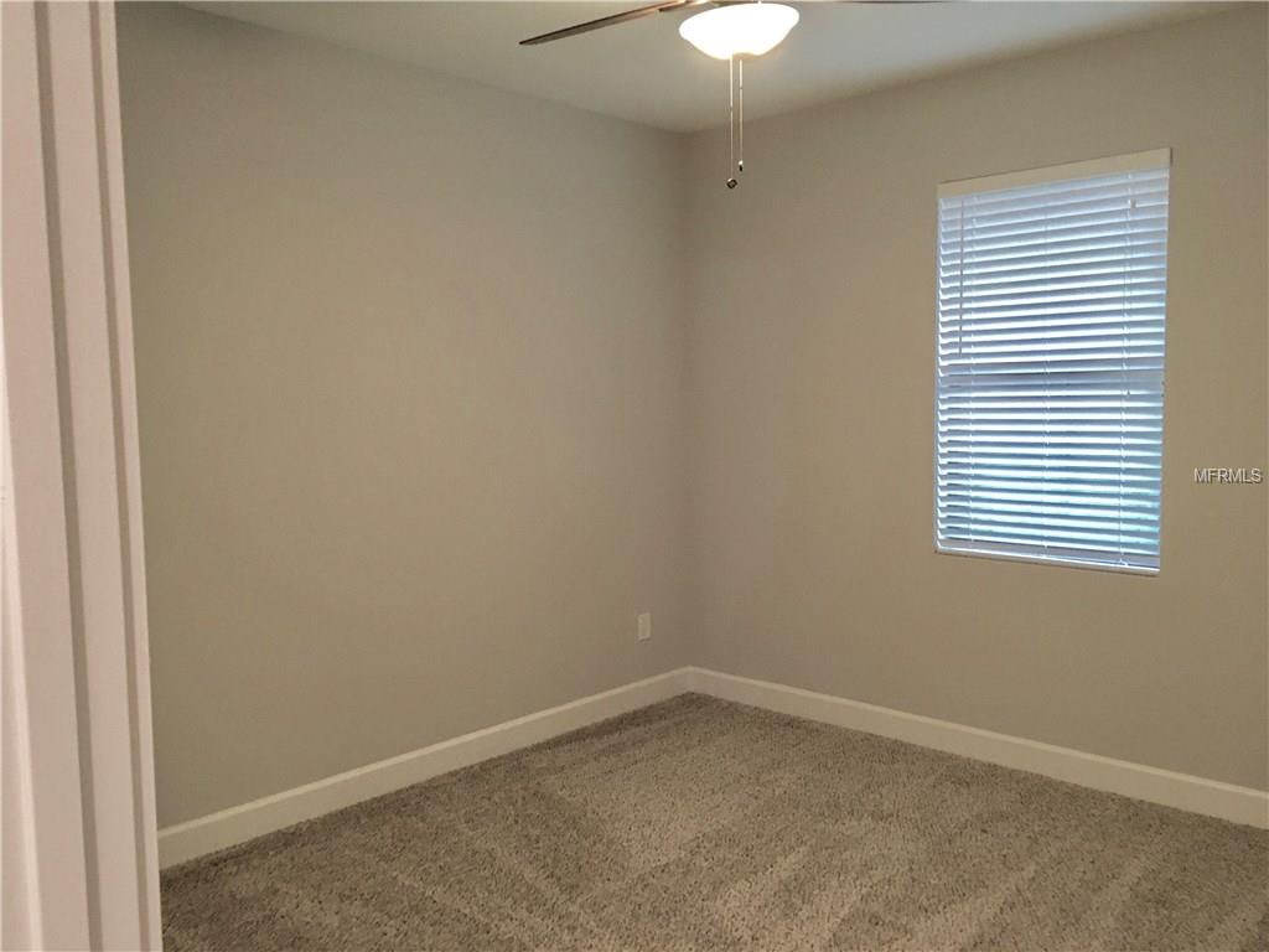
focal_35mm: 29
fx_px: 1063
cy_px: 476
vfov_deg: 48.2
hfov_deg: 61.7
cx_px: 634
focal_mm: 4.15
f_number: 2.2
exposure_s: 1/30
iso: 160
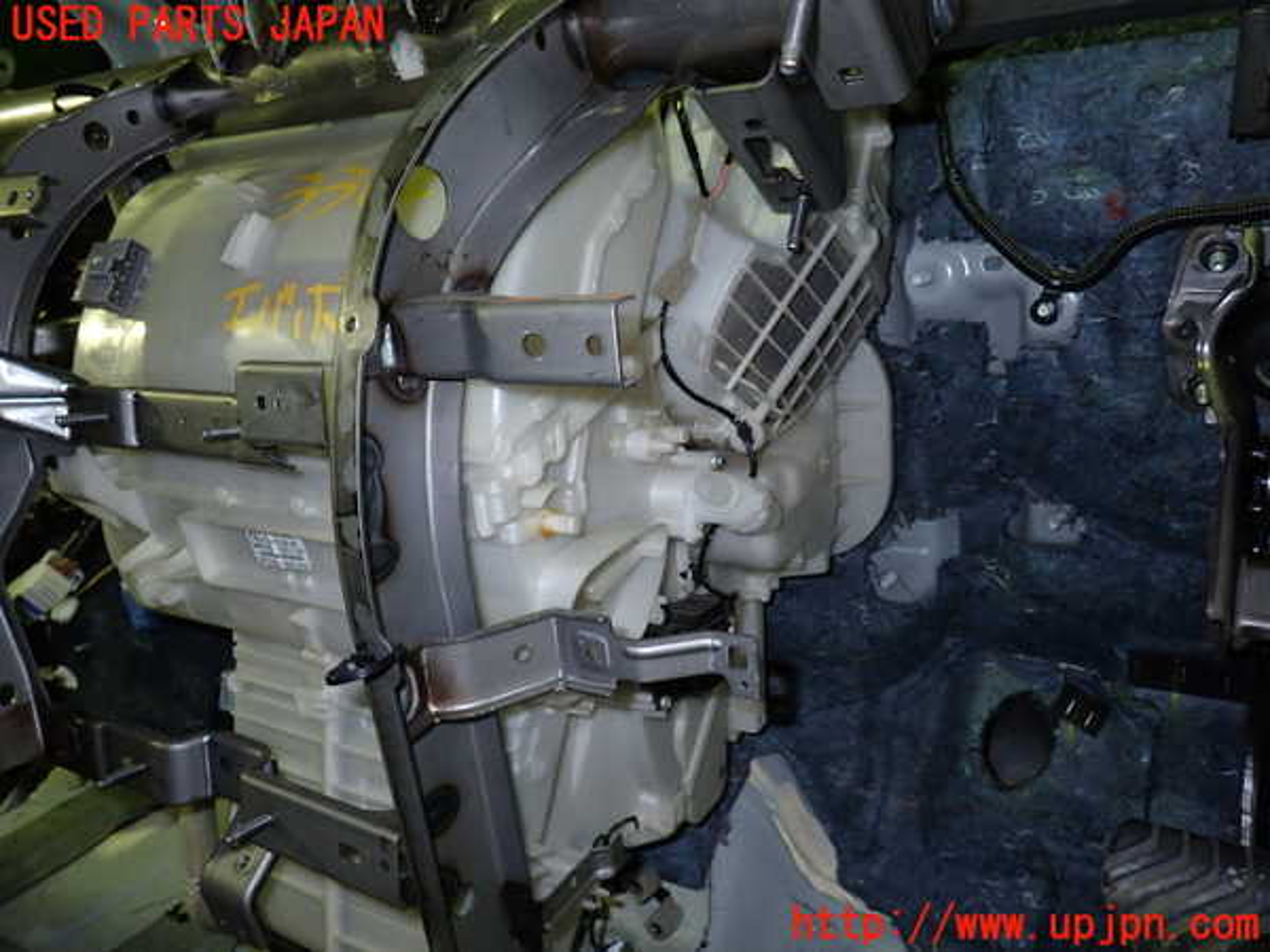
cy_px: 476
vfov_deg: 54.9
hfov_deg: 69.4
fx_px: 917
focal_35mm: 25
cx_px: 635
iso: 200
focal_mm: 4.5
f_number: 2
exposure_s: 1/30
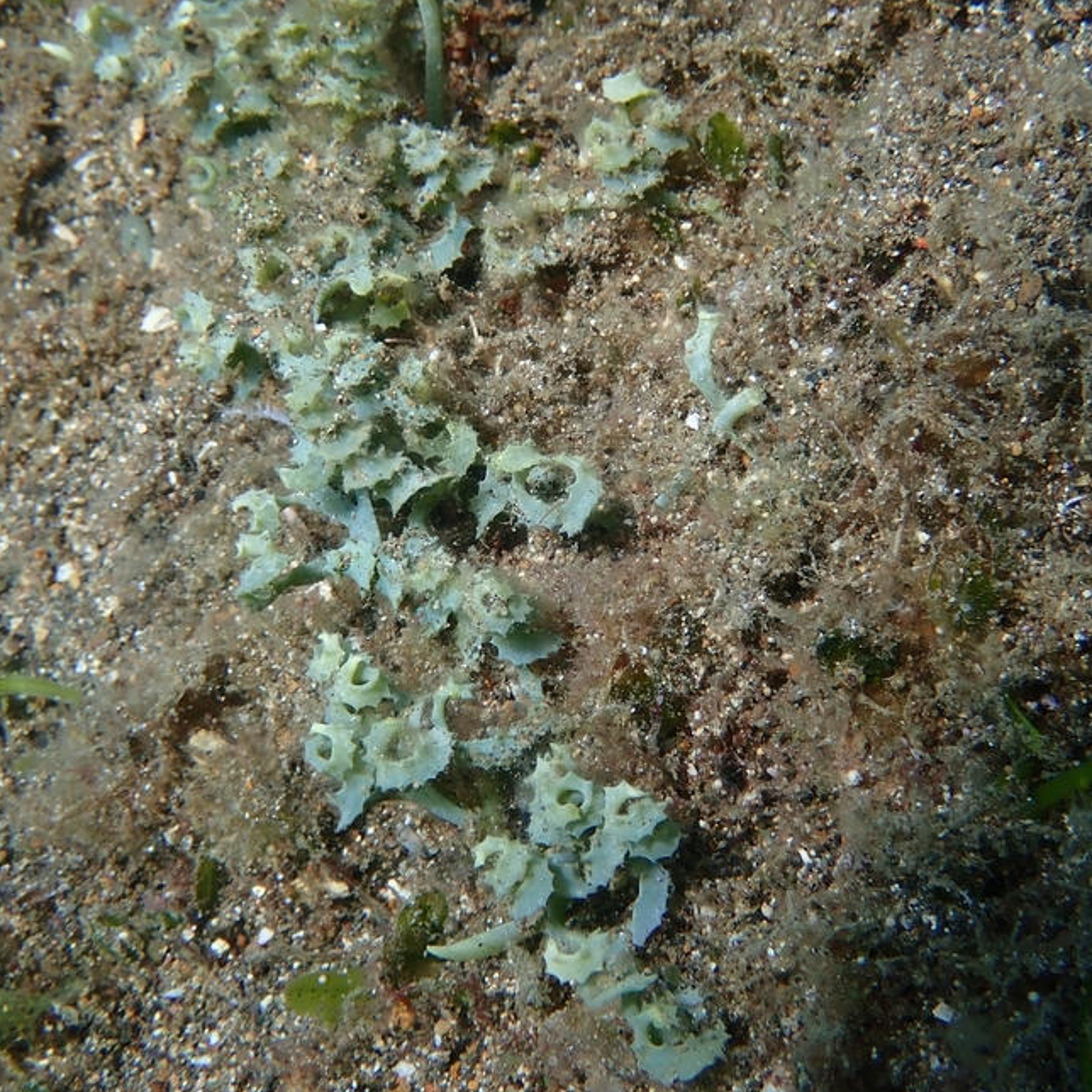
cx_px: 546
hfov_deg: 27.3
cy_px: 502
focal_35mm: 63
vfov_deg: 27.3
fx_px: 2248
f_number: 4.5
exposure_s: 1/200
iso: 125
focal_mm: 9.61
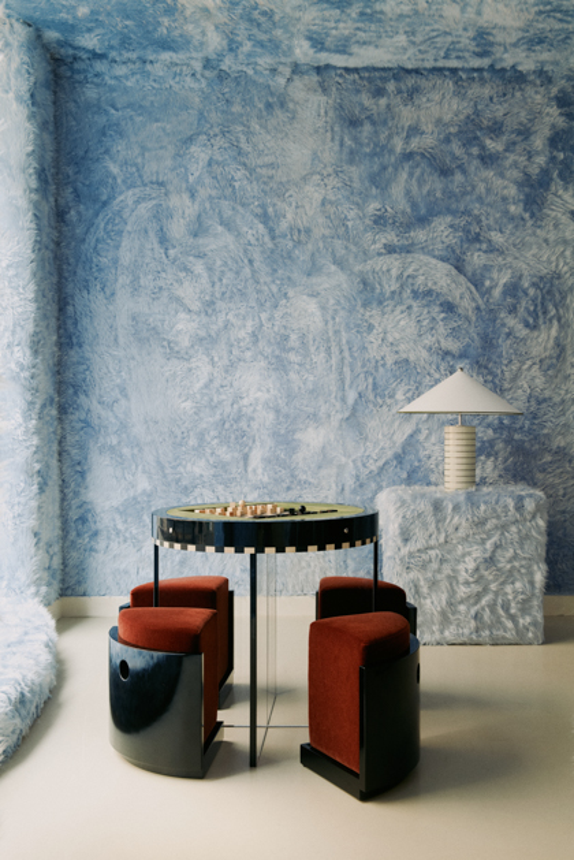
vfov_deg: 50.7
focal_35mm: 38
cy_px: 430
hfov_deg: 35.1
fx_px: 908
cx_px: 287
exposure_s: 1.6
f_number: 8
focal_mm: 38
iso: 400
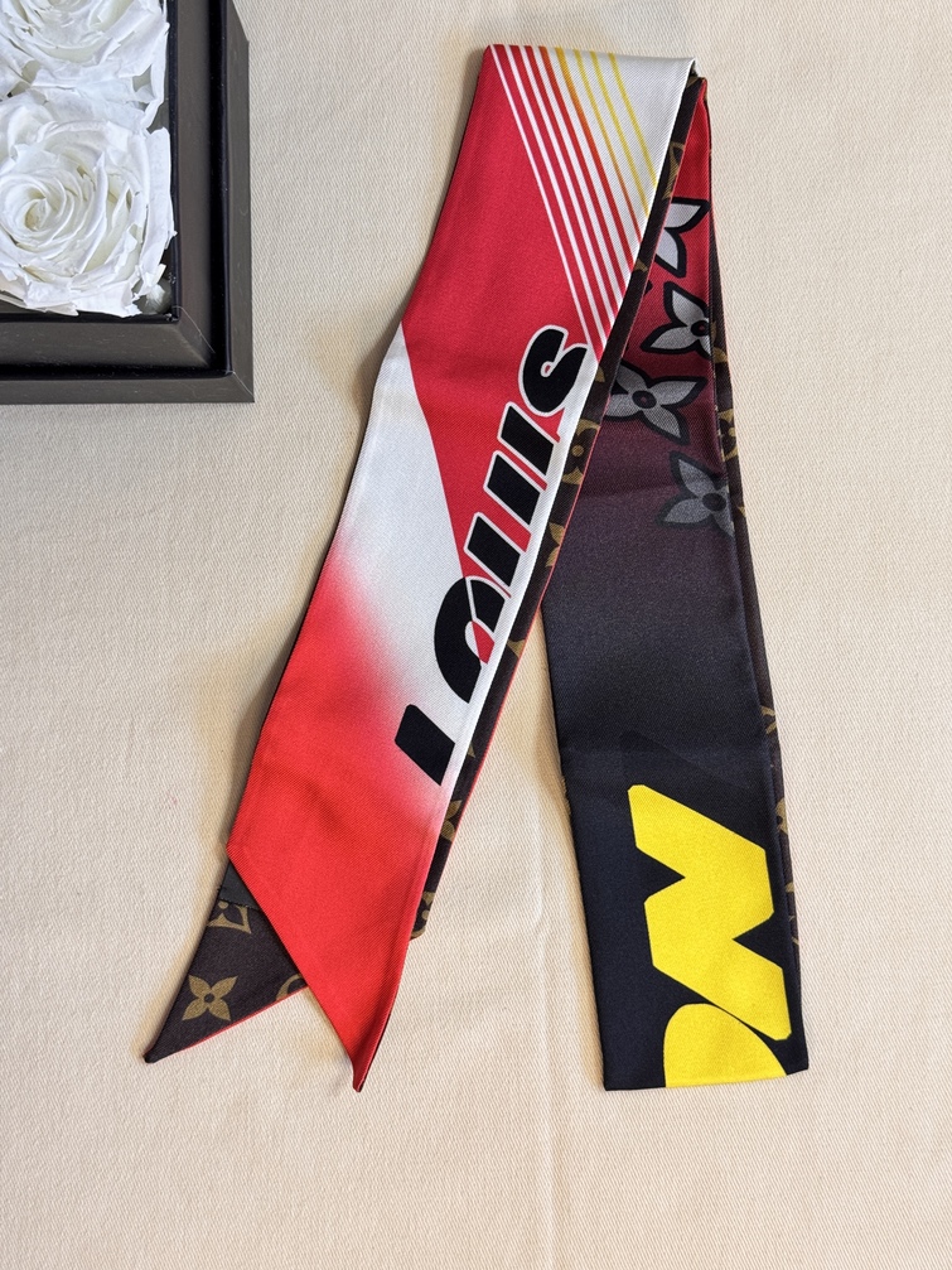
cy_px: 635
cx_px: 476
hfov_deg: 30.3
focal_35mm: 48
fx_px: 1760
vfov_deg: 39.7
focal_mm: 6.76
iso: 160
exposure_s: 1/49
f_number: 1.78
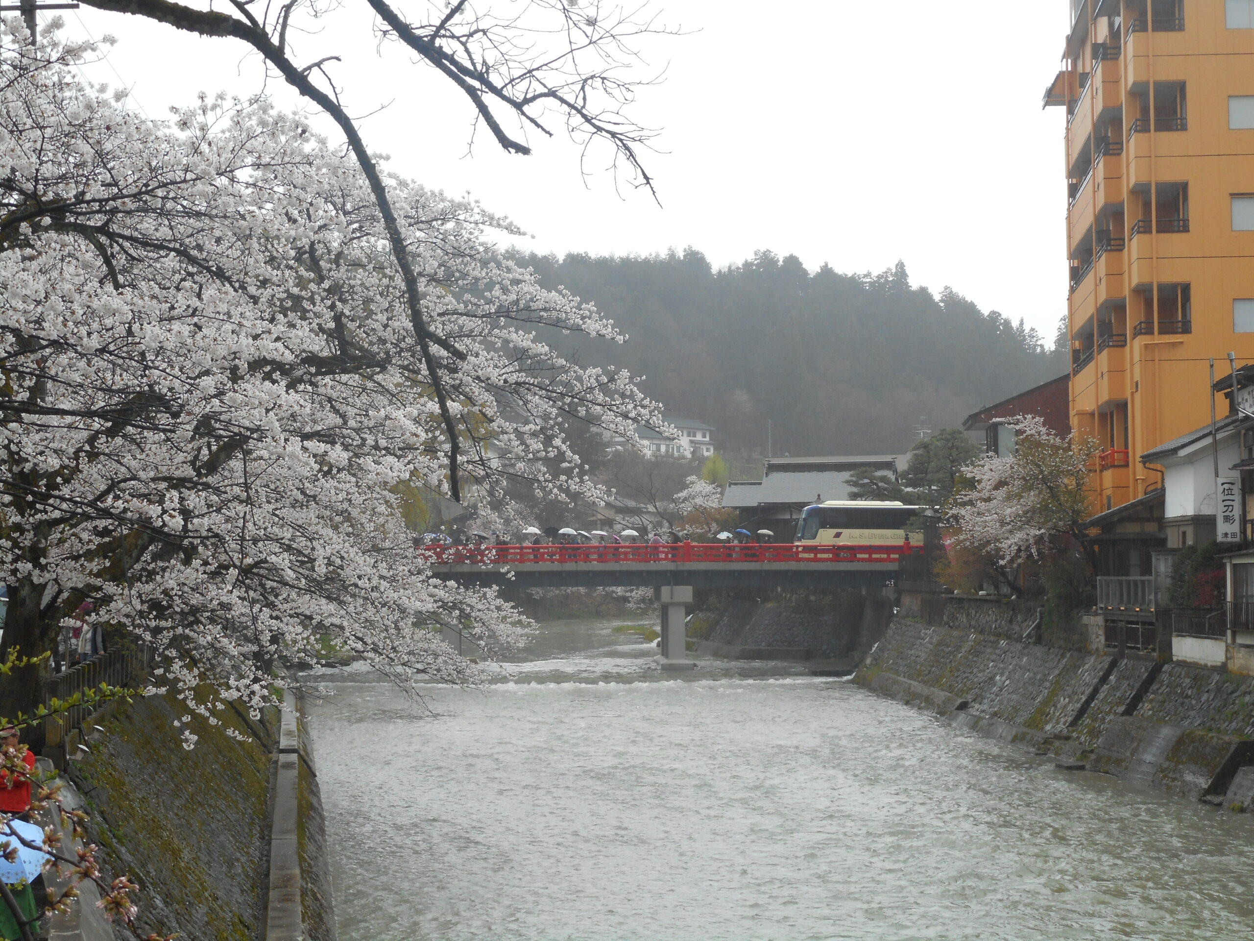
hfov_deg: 29.0
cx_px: 627
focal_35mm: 67
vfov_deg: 21.9
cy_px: 470
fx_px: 2427
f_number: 5.3
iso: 80
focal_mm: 12
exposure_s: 1/80
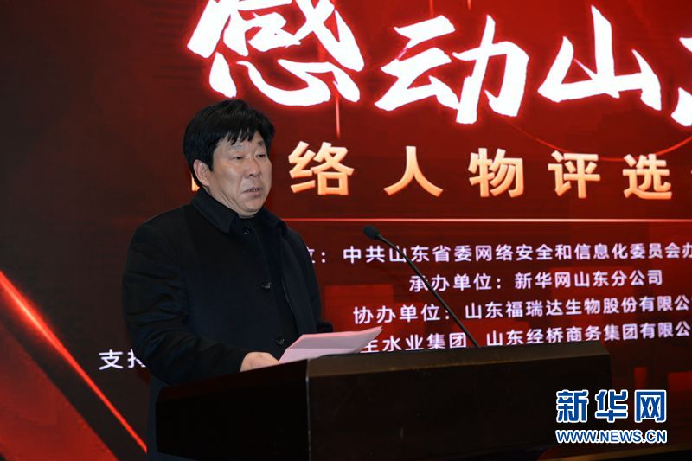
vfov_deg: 24.2
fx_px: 1076
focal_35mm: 56
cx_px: 346
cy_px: 230
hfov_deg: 35.6
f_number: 4.5
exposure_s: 1/60
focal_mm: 56
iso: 720
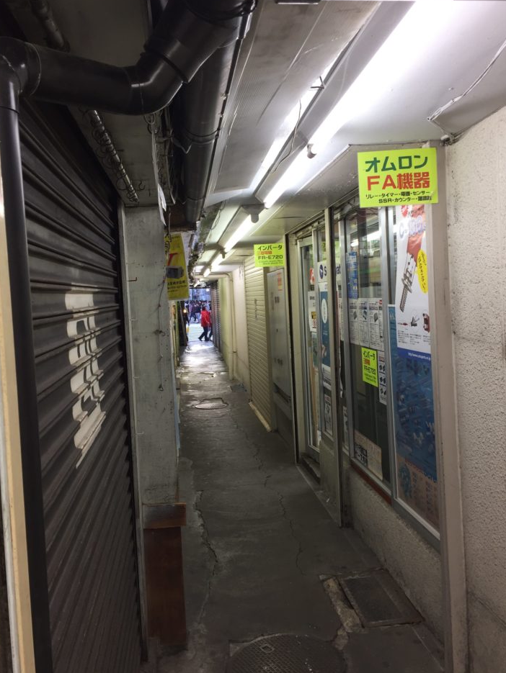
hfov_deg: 45.5
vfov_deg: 58.3
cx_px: 249
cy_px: 326
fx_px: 604
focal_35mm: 31
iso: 32
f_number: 2.2
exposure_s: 1/40
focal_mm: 4.15
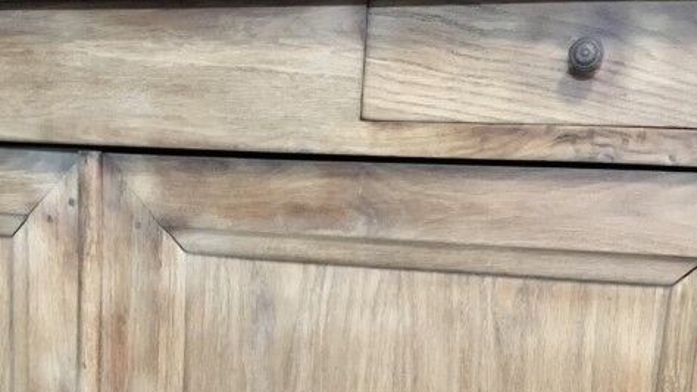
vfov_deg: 20.5
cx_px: 235
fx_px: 1054
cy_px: 385
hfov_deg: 36.2
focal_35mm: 57
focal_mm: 3.3
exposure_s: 1/17
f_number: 2.4
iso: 250
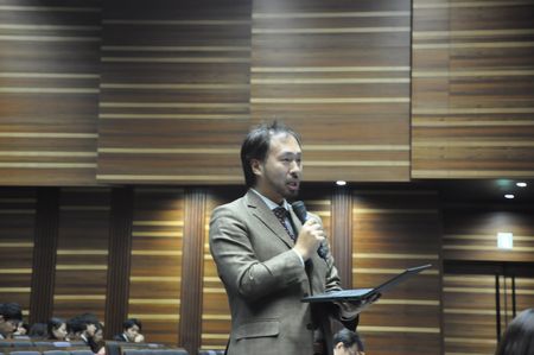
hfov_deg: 28.1
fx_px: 1067
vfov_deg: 18.9
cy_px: 178
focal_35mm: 72
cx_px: 267
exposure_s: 1/30
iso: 1400
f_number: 3.5
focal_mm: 48
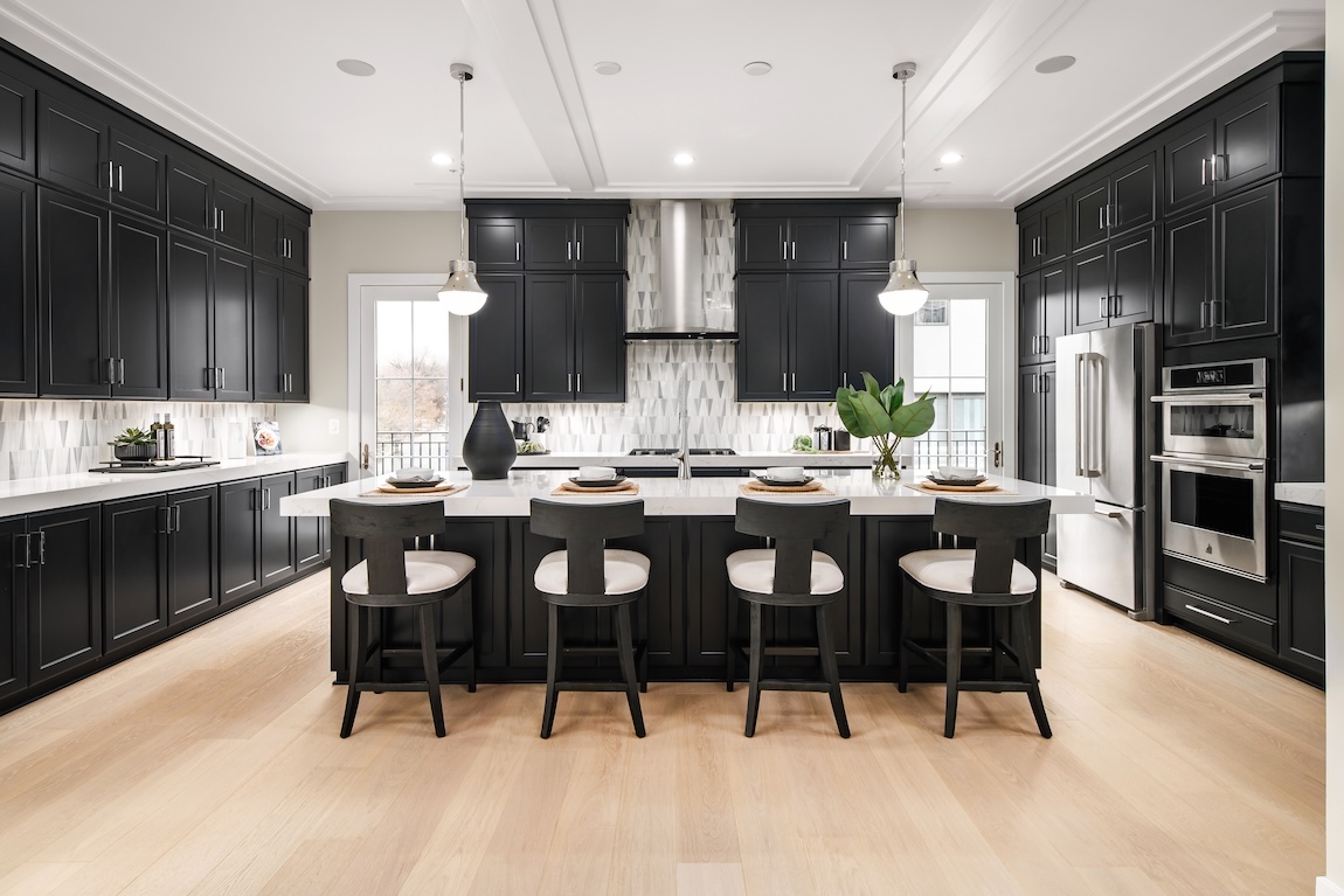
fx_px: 709
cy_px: 448
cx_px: 672
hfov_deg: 86.9
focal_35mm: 19
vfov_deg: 64.6
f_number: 9
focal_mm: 19
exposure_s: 1/200
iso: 200
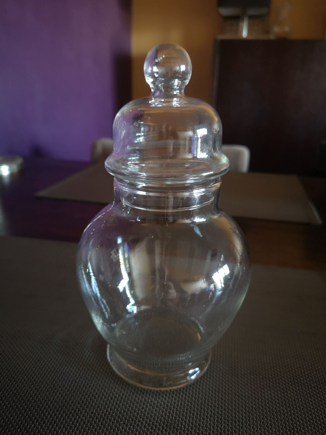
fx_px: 339
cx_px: 163
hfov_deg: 51.4
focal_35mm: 27
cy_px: 218
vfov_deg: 65.3
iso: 640
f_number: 1.8
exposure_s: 1/20
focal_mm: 5.58
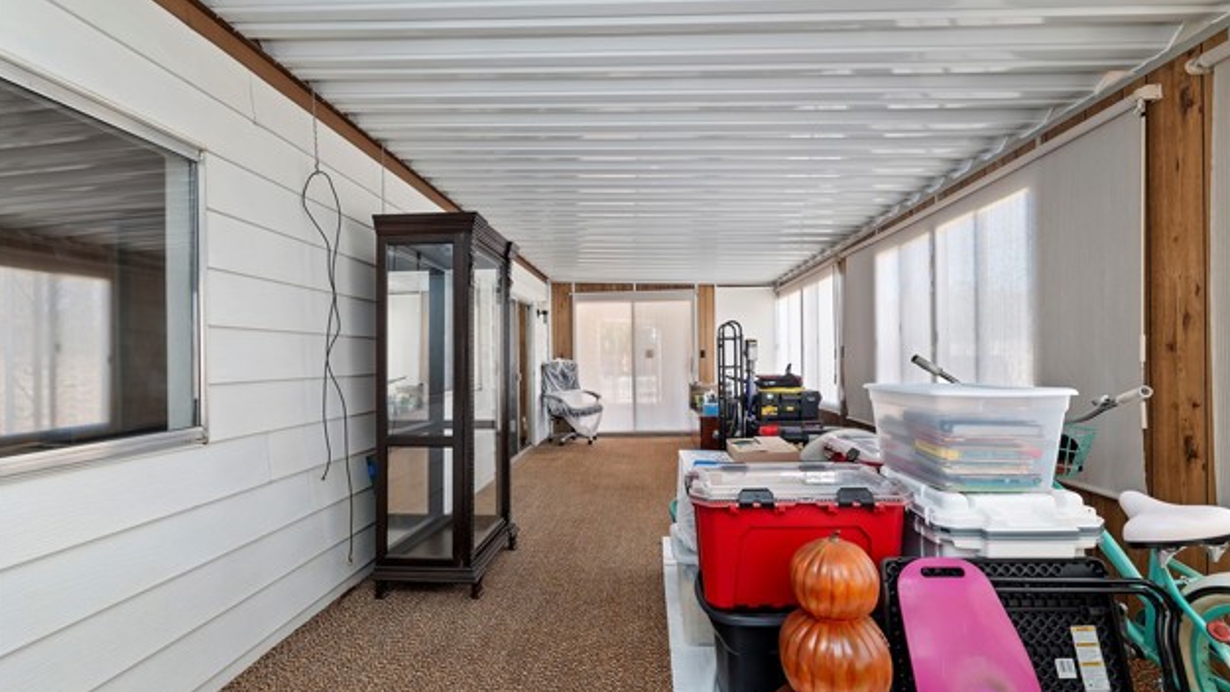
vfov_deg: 70.5
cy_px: 322
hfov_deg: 103.0
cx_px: 620
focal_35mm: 15
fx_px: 489
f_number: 10
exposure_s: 1/8
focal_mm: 14
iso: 500
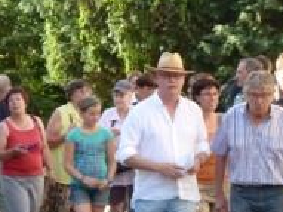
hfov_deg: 5.7
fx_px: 2819
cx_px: 210
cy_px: 163
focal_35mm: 345
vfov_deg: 4.3
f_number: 4.5
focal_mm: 24.1
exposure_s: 1/250
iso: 320
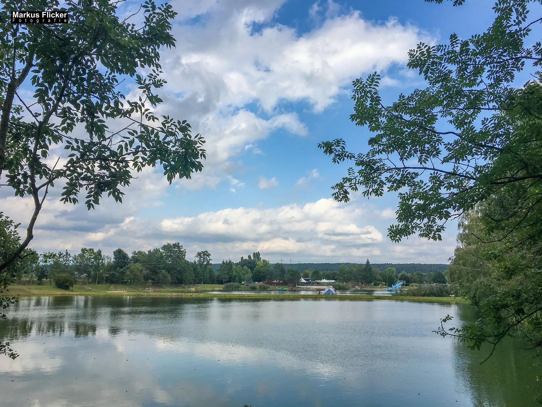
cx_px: 271
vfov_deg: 48.2
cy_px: 204
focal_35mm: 29
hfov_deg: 61.7
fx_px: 454
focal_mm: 4.15
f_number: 2.2
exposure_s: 1/1900
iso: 25
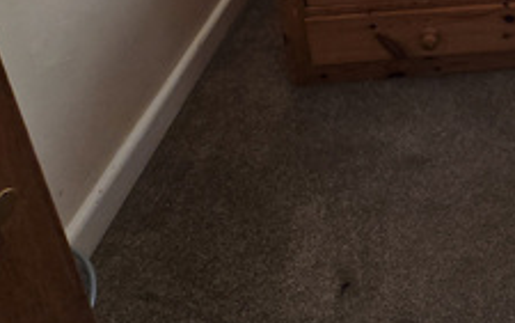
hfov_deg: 37.4
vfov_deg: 22.9
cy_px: -179
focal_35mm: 44
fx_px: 618
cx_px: 575
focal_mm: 1.7
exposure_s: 1/50
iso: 50
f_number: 2.2
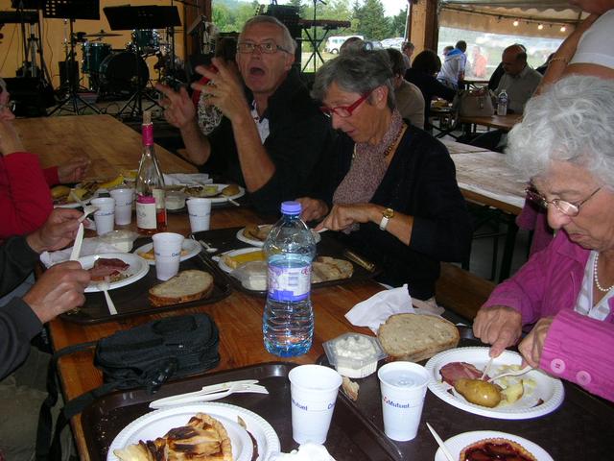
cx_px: 307
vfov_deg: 40.7
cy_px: 230
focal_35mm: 35
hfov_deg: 52.6
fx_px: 621
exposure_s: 1/60.1
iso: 50
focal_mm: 5.8
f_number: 2.8
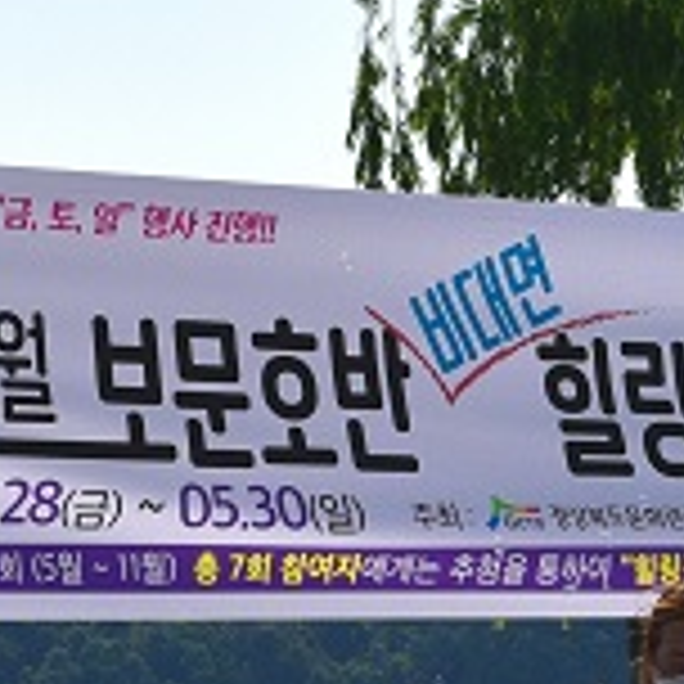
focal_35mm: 214
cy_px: 864
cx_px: 1138
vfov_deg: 8.1
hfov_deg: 8.0
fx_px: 4784
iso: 1000
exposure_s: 1/2000
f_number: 11
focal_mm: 60
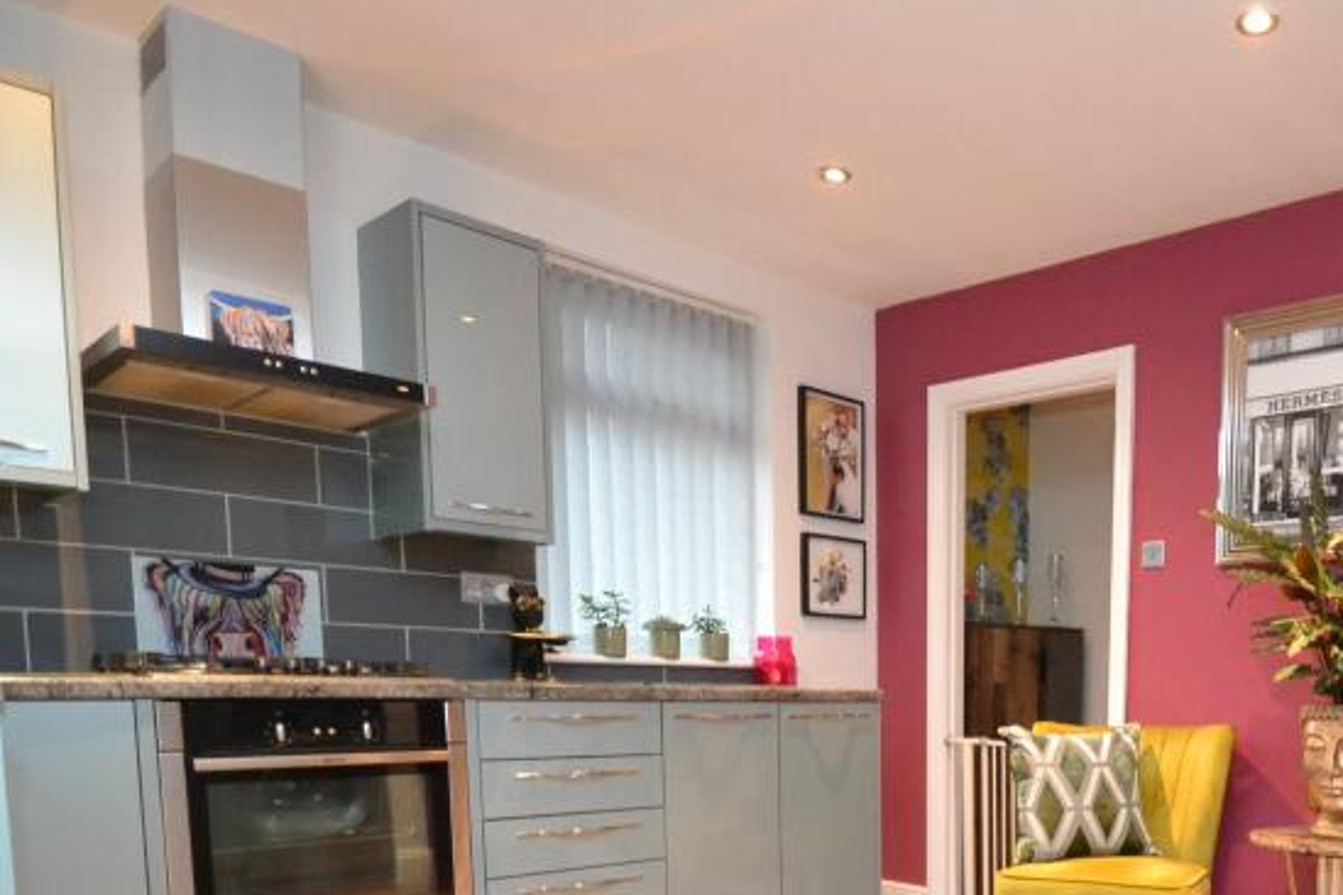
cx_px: 1074
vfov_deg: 42.4
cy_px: 811
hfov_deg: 60.2
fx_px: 1044
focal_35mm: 28
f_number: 3.5
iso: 3200
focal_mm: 10
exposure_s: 1/60
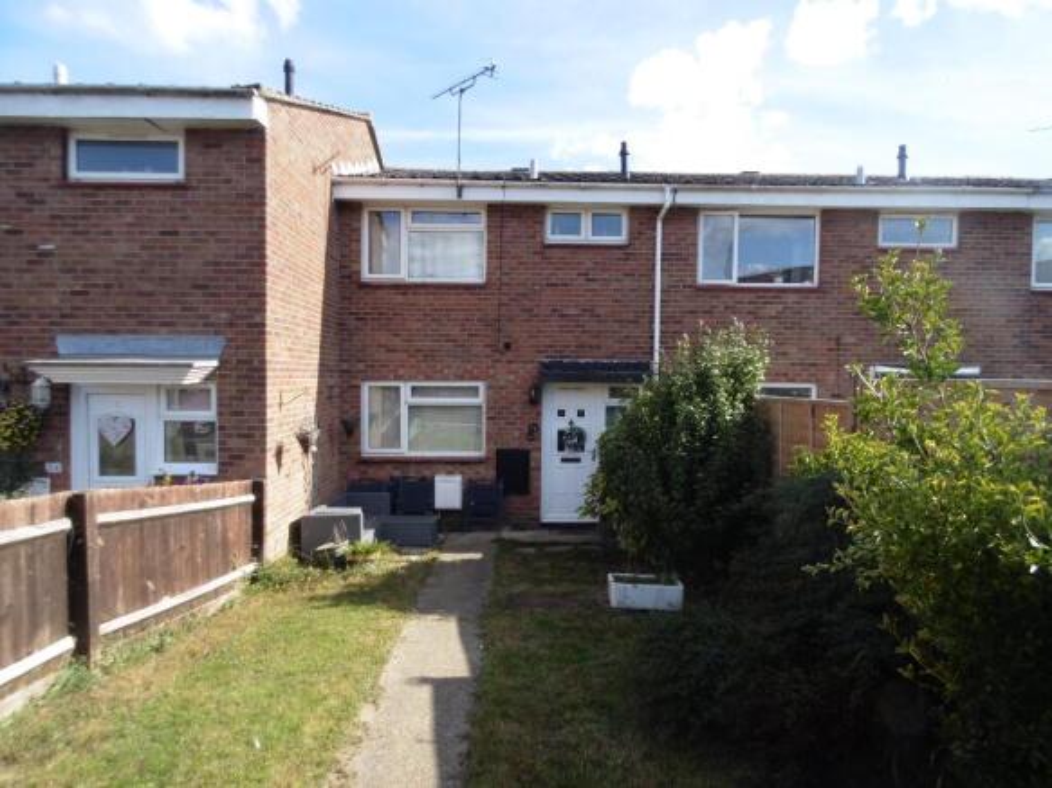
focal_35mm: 22
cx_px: 526
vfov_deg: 61.1
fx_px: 668
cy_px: 394
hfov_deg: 76.4
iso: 100
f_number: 8.6
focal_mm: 4
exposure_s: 1/640
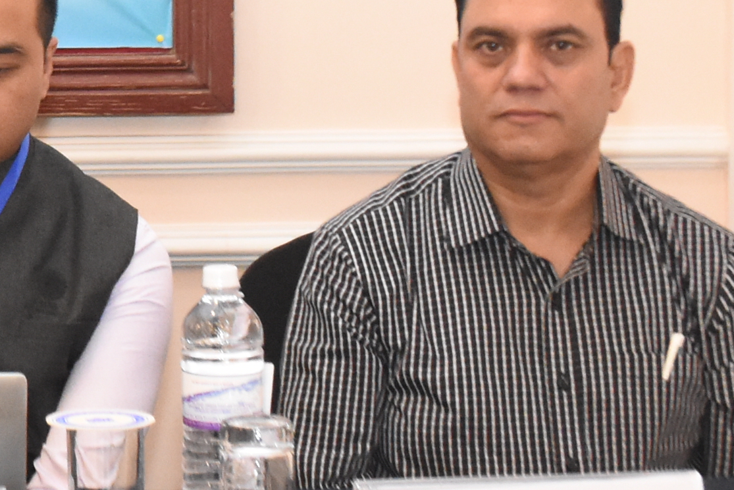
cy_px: 133
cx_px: -419
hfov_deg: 15.4
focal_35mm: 121
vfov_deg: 11.3
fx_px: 2468
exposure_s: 1/160
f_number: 5.6
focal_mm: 20
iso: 3200
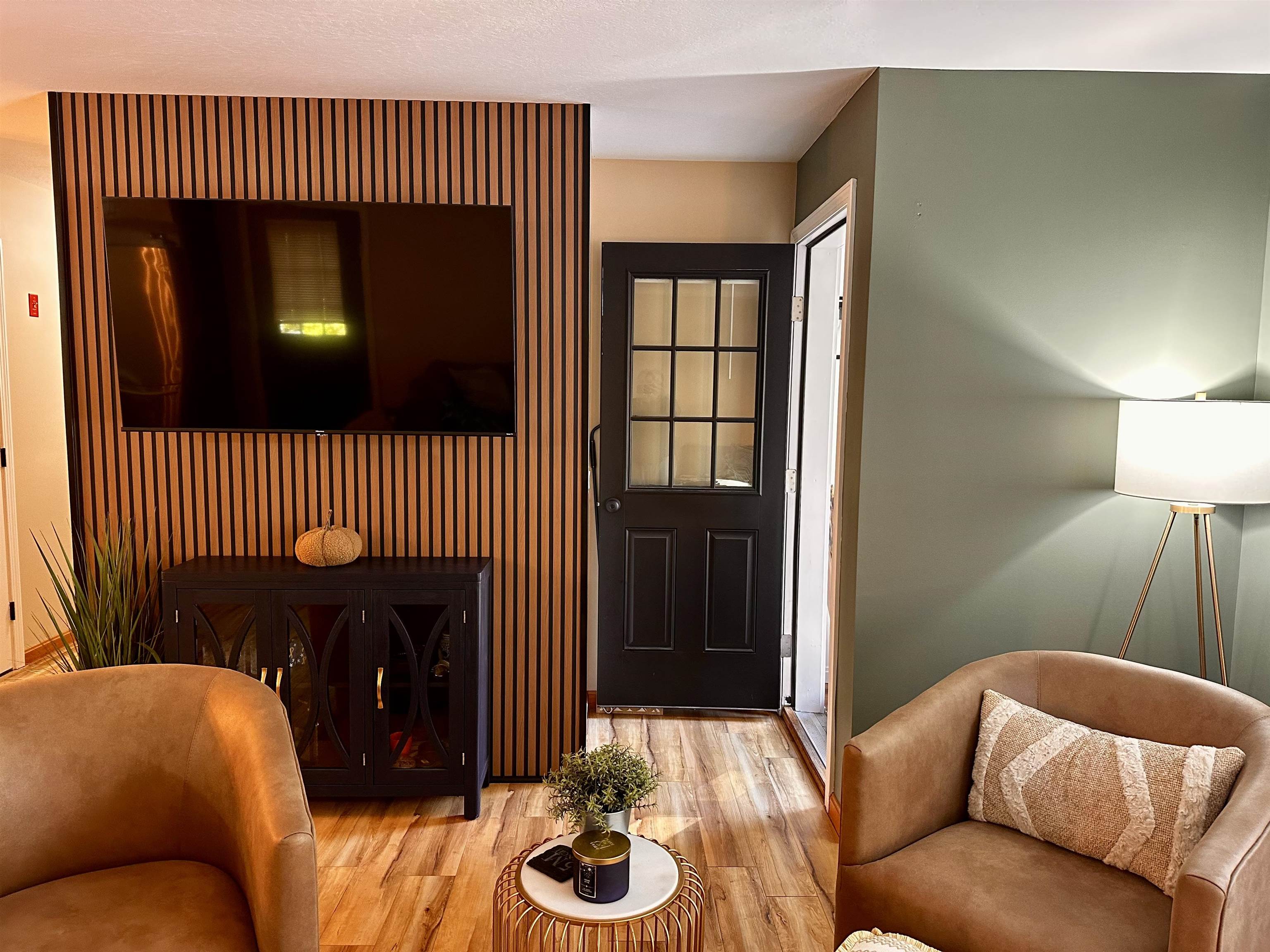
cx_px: 635
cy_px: 476
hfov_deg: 71.6
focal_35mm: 24
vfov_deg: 56.8
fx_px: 881
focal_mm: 6.86
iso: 320
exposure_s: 1/60
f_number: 1.78
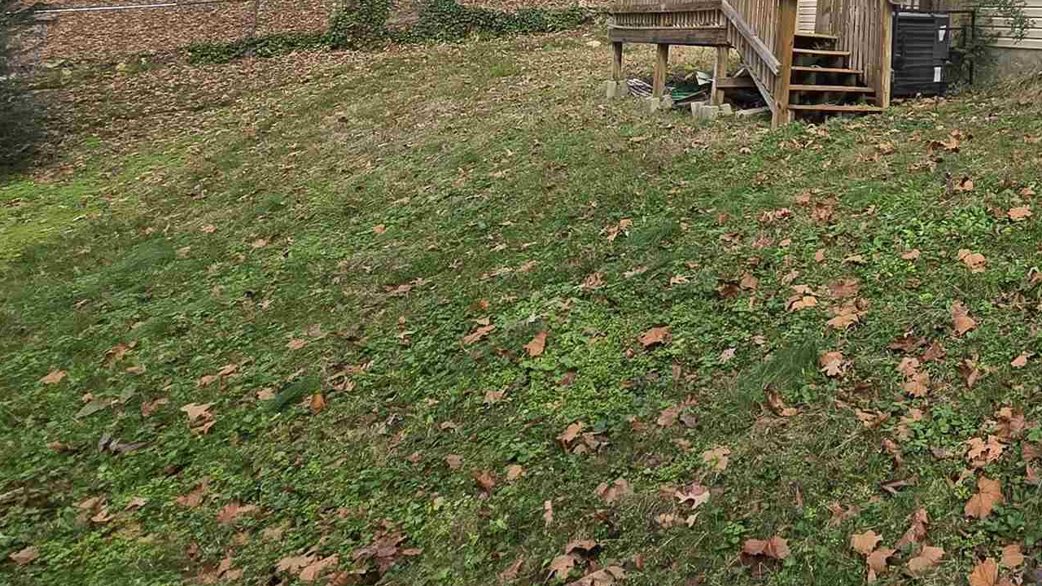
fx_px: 939
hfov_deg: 48.6
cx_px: 1024
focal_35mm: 34
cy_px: -41
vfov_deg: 31.2
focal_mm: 2.2
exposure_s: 1/836
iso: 50
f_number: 2.2
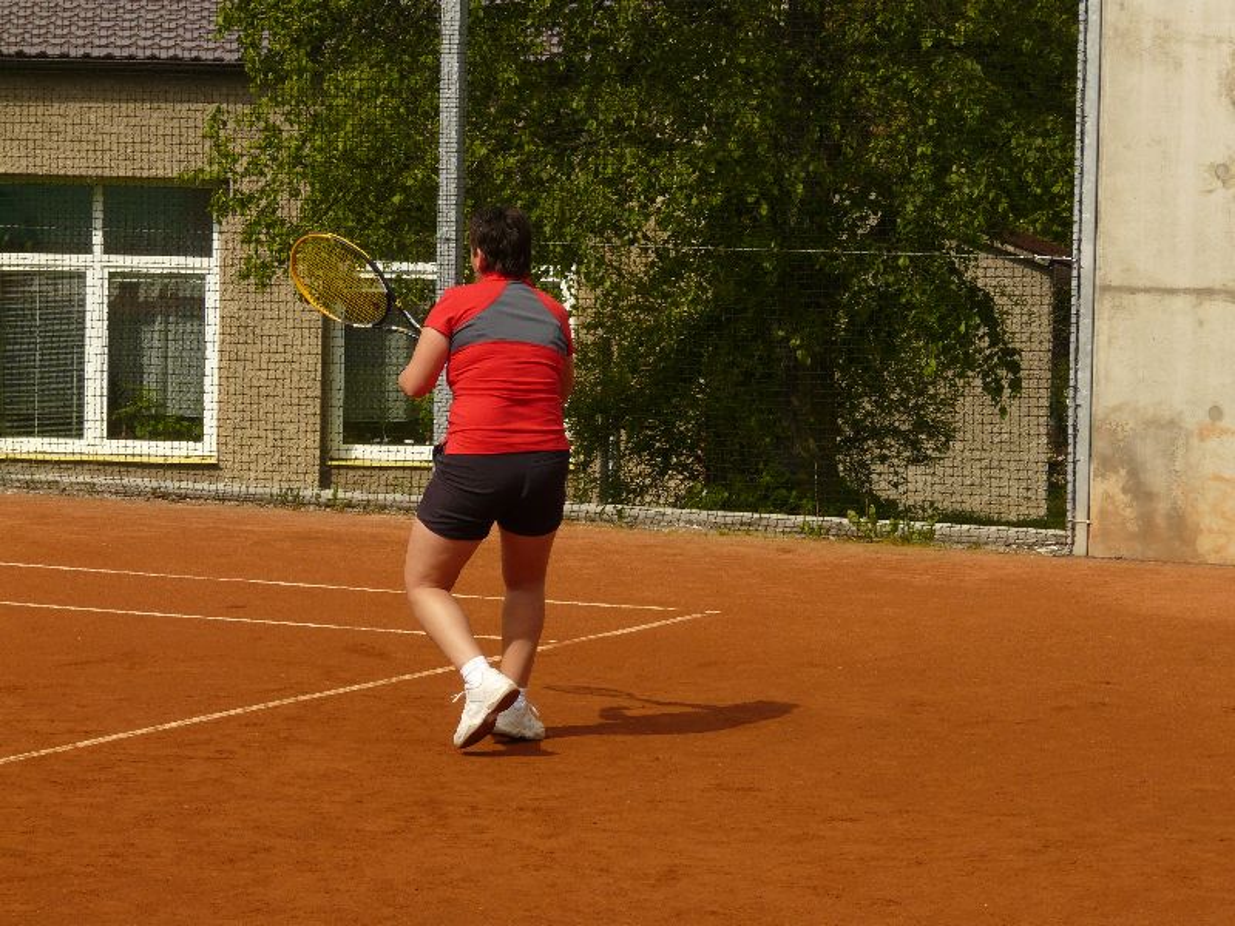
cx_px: 618
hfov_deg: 16.0
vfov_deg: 12.0
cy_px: 463
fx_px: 4388
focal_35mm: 123
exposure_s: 1/500
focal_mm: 20.2
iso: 100
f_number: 5.6
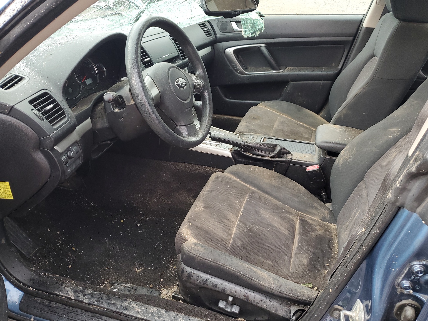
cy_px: 162
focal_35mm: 27
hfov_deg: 65.3
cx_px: 221
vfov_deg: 51.4
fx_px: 334
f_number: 1.5
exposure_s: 1/120
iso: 83
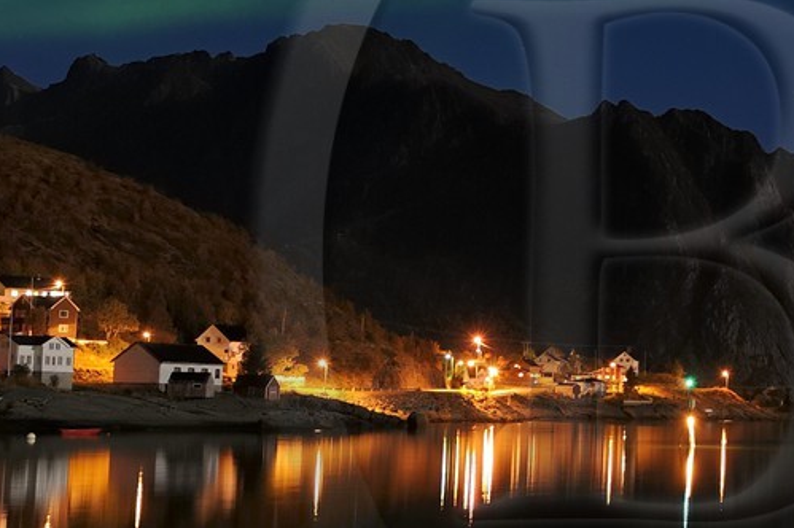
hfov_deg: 20.7
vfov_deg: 14.7
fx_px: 2050
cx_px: 907
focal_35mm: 93
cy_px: 261
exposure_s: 13
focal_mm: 29
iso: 400
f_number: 4
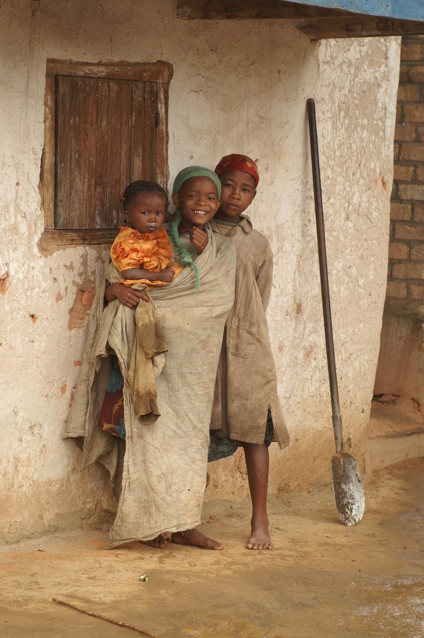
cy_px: 319
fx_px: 1859
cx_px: 212
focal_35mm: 105
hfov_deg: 13.0
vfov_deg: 19.5
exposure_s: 1/400
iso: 100
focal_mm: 70
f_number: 3.5
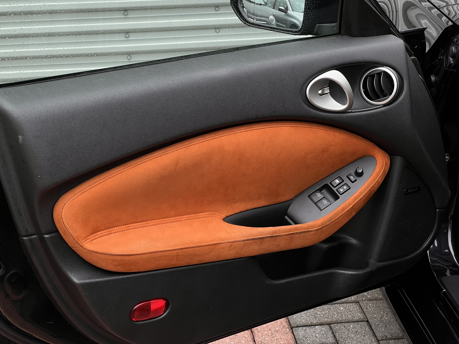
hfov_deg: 25.3
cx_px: 230
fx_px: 1021
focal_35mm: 77
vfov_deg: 19.1
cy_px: 172
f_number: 2.8
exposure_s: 1/99
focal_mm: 9
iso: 40
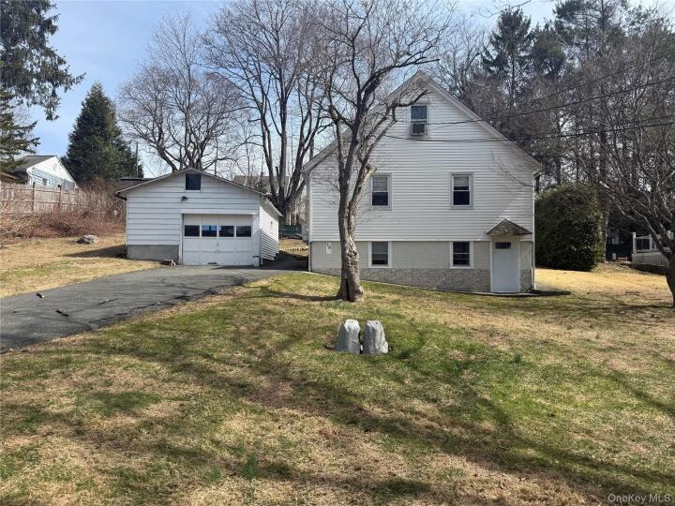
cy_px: 253
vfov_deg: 56.8
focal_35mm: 24
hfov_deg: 71.6
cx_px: 338
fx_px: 468
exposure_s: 1/3279
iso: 80
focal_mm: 6.76
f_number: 1.78
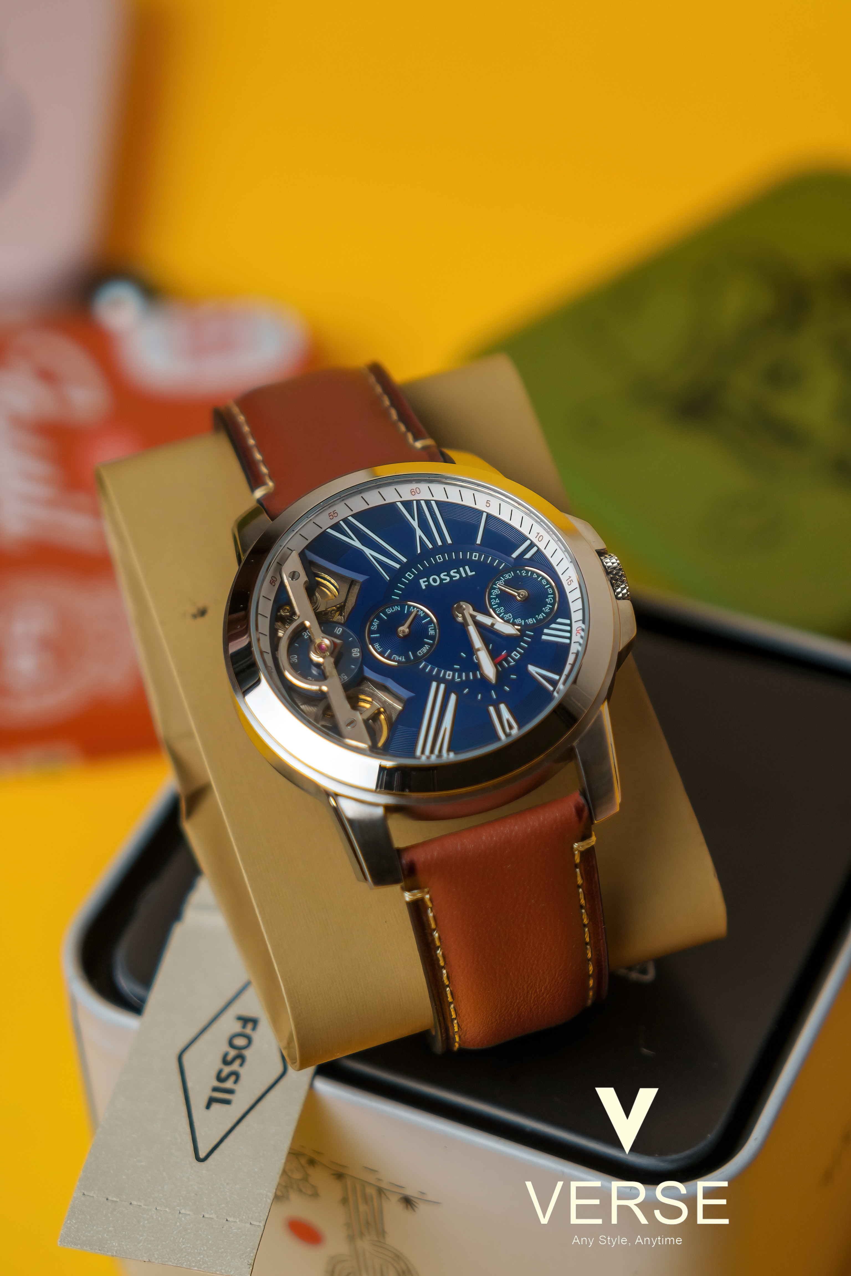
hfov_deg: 13.0
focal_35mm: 105
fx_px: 3723
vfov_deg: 19.5
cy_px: 638
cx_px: 426
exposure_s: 1/60
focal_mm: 70
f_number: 4
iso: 160
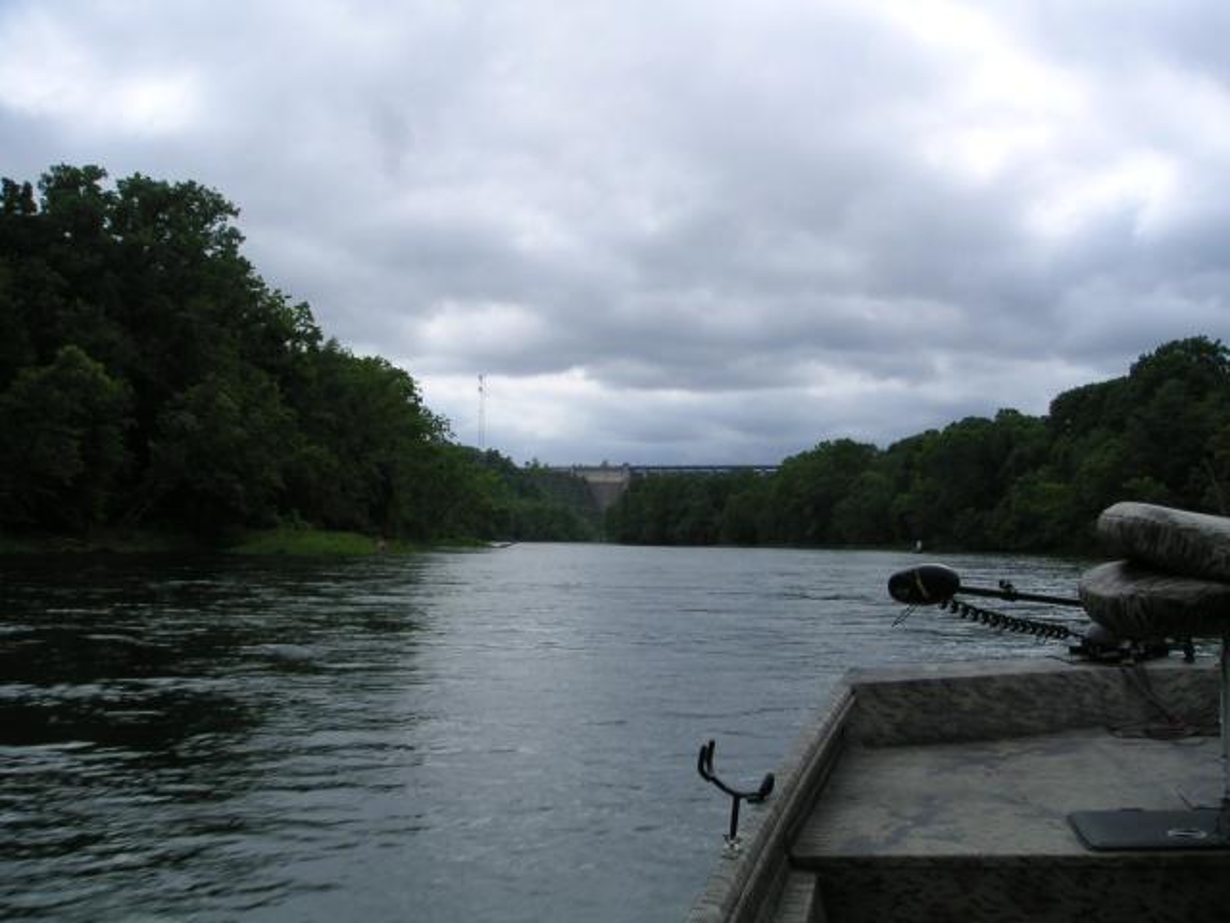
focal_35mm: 38
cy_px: 462
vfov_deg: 37.7
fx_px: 1350
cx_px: 615
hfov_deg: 49.0
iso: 50
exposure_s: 1/180
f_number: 6.7
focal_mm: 6
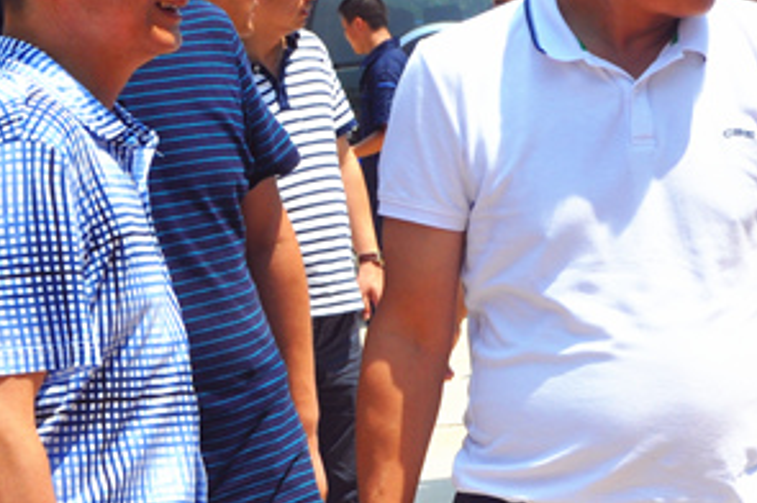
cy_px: 182
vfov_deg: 10.1
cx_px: 756
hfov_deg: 14.9
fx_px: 2836
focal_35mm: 135
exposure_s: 1/400
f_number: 10
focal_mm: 32
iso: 200
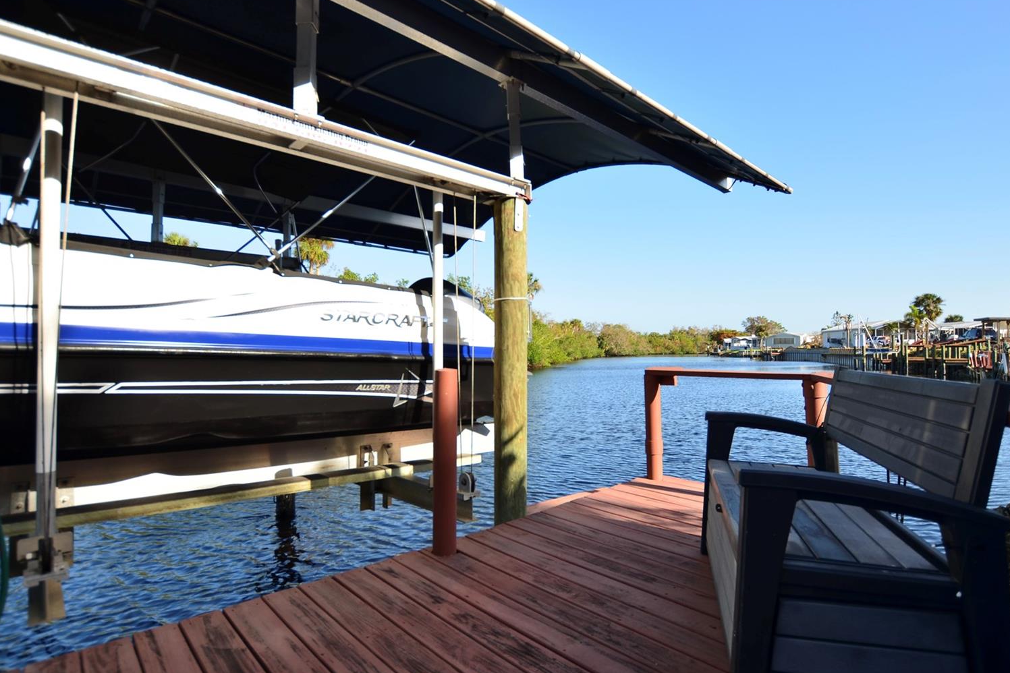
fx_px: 449
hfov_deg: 96.7
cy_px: 347
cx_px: 502
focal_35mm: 16
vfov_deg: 73.7
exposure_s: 1/500
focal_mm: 10
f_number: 3.5
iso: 100
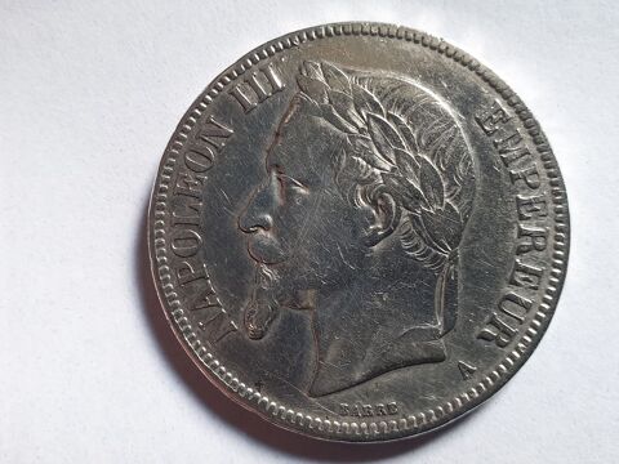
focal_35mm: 26
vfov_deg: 53.1
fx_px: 465
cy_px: 232
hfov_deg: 67.3
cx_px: 310
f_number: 2.4
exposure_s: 1/50
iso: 250
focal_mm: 4.3
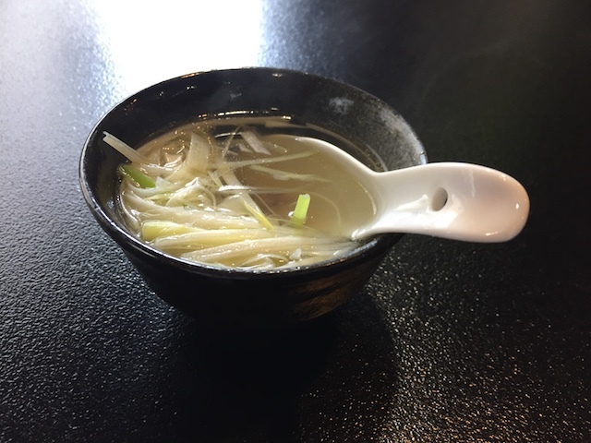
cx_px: 296
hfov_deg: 61.7
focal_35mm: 29
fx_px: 495
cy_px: 222
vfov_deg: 48.2
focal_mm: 4.15
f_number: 2.2
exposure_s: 1/30
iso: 80
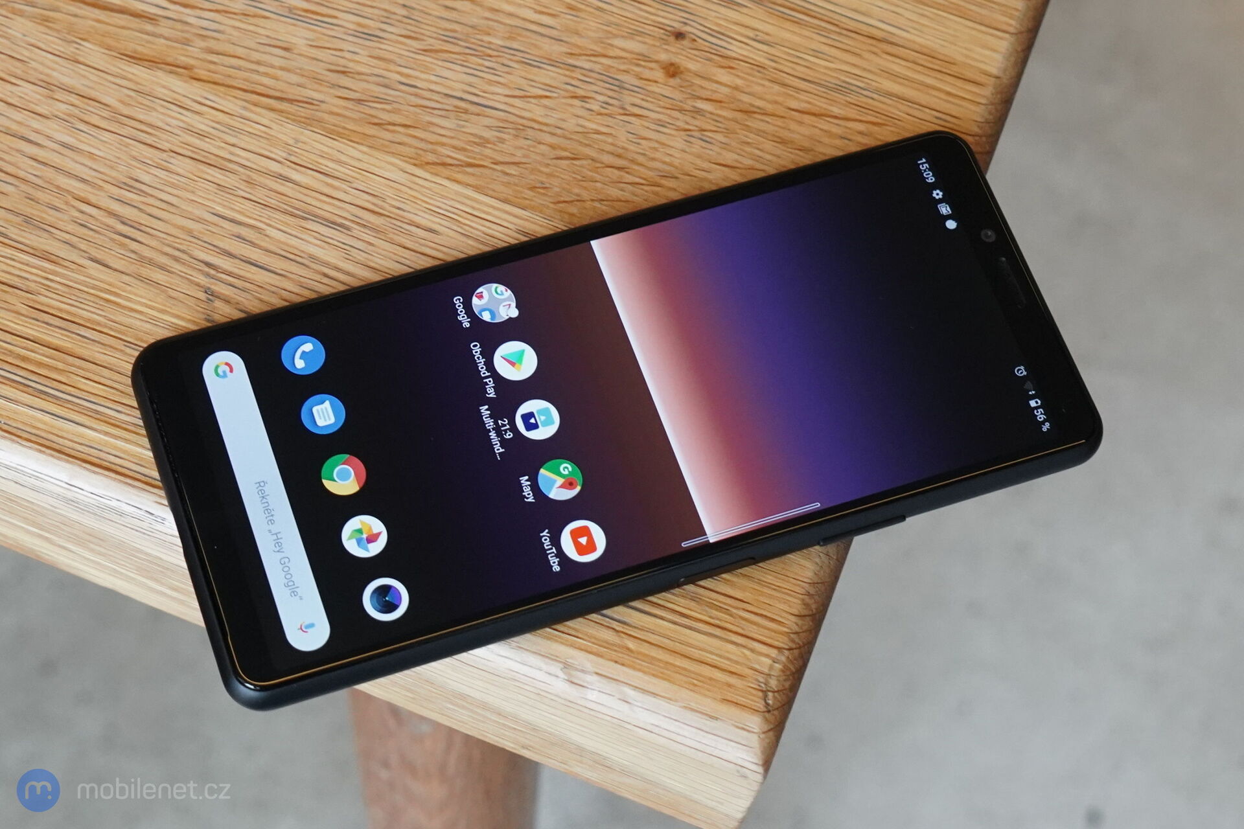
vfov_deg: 38.9
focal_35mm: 34
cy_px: 414
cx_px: 622
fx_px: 1175
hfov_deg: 55.8
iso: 3200
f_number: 6.3
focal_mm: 34
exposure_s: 1/200
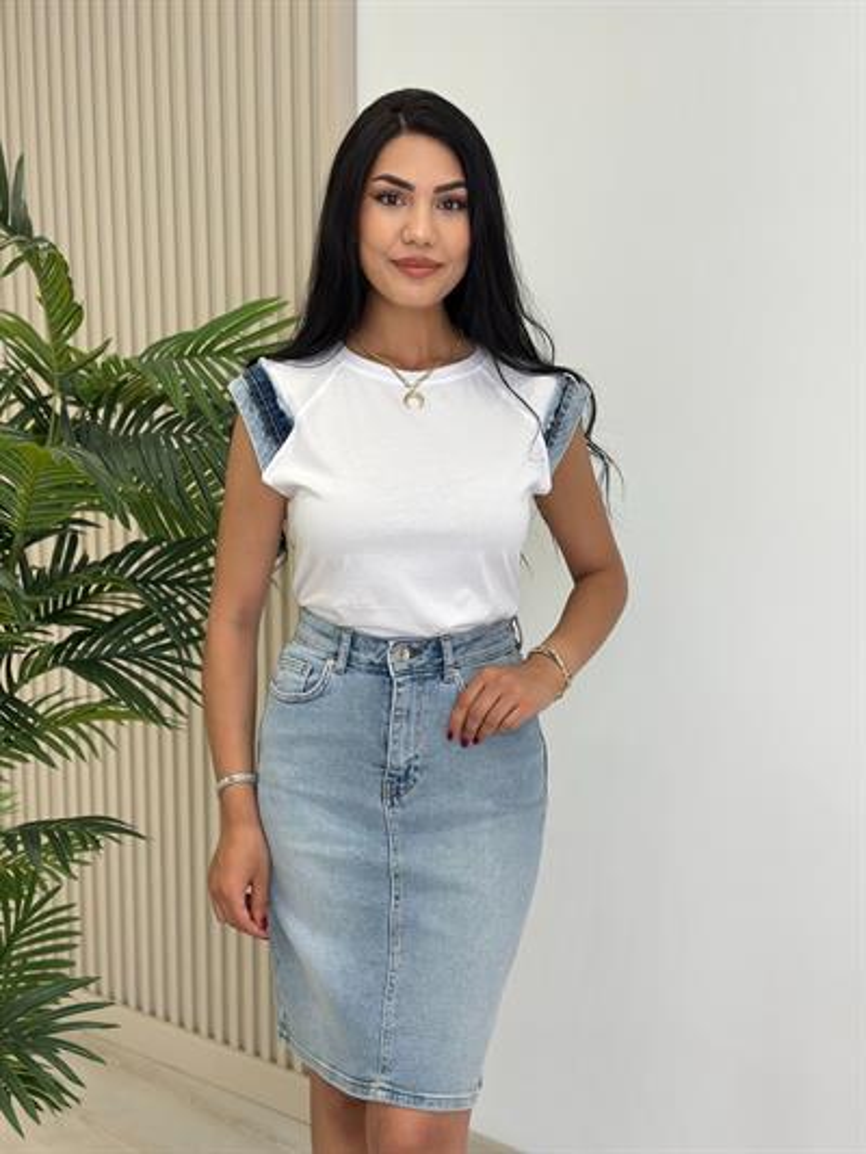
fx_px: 1600
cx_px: 433
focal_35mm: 48
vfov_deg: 39.6
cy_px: 577
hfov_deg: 30.3
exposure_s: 1/359
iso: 80
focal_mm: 6.86
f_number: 1.78
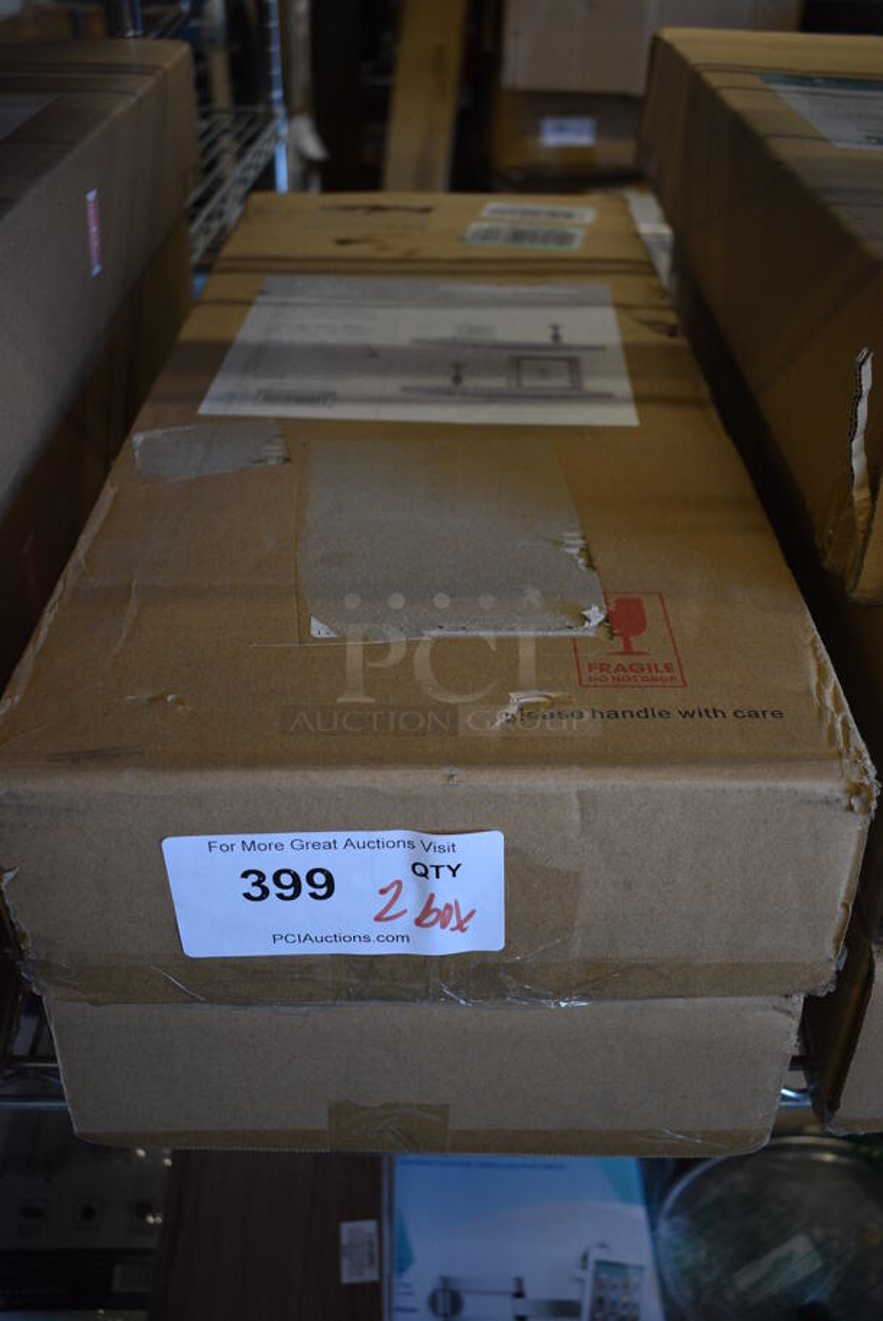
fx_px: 1212
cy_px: 660
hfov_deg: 40.0
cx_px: 442
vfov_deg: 57.2
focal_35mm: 33
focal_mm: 22
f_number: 3.8
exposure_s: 1/125
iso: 800
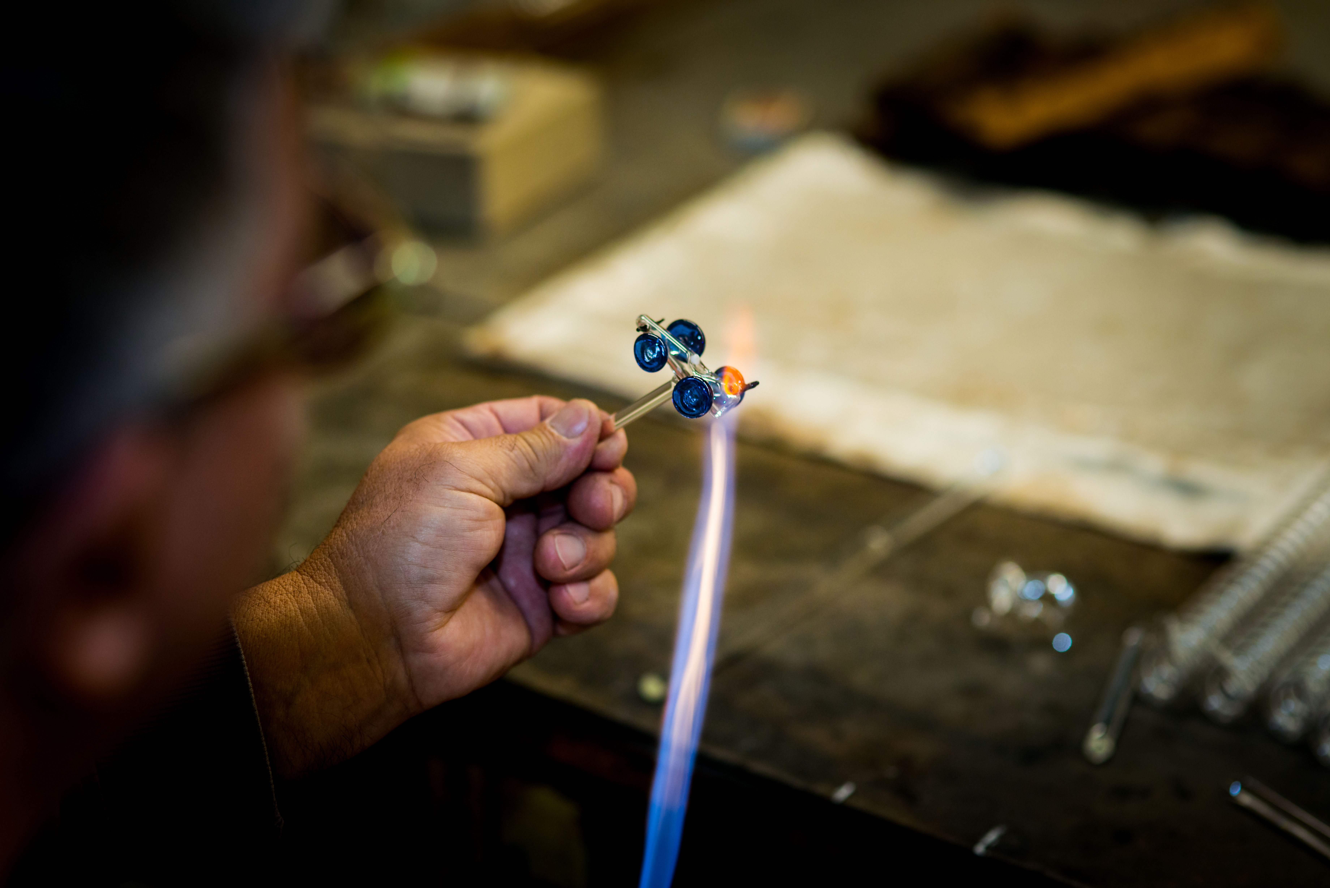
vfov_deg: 16.1
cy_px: 444
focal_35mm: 85
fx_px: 3141
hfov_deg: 23.9
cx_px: 665
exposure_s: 1/320
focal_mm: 85
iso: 400
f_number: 2.8
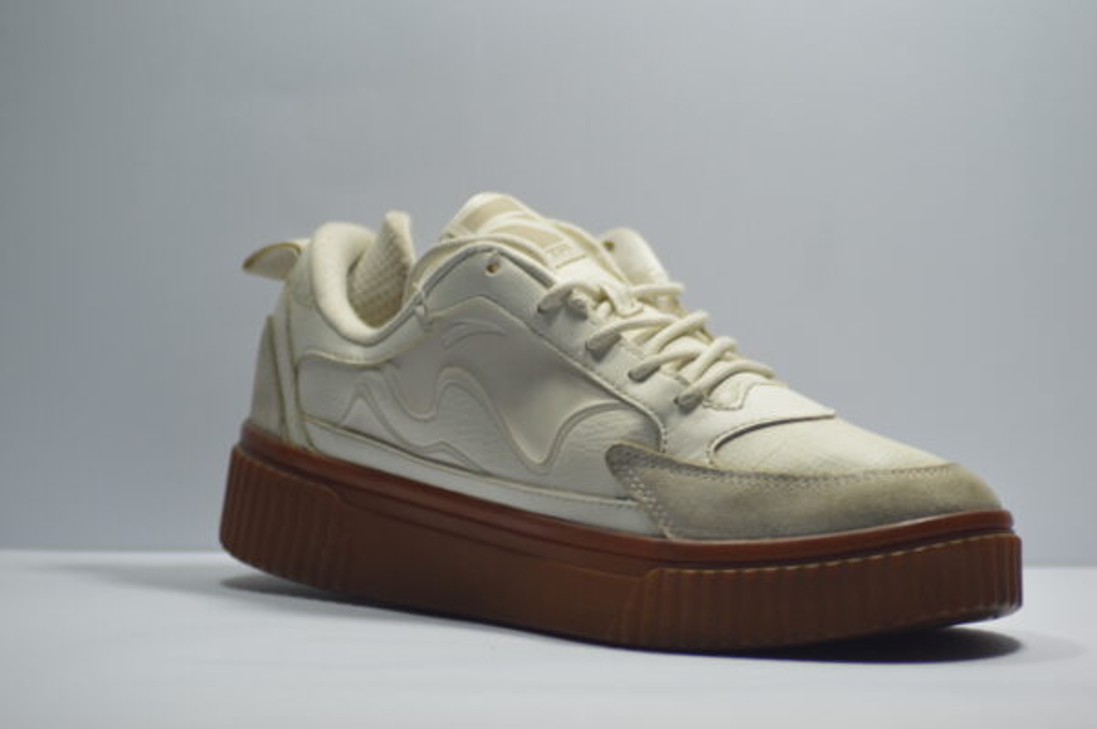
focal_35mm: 202
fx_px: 6165
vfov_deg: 6.8
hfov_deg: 10.2
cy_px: 364
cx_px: 548
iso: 400
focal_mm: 135
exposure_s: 1/125
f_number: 4.2
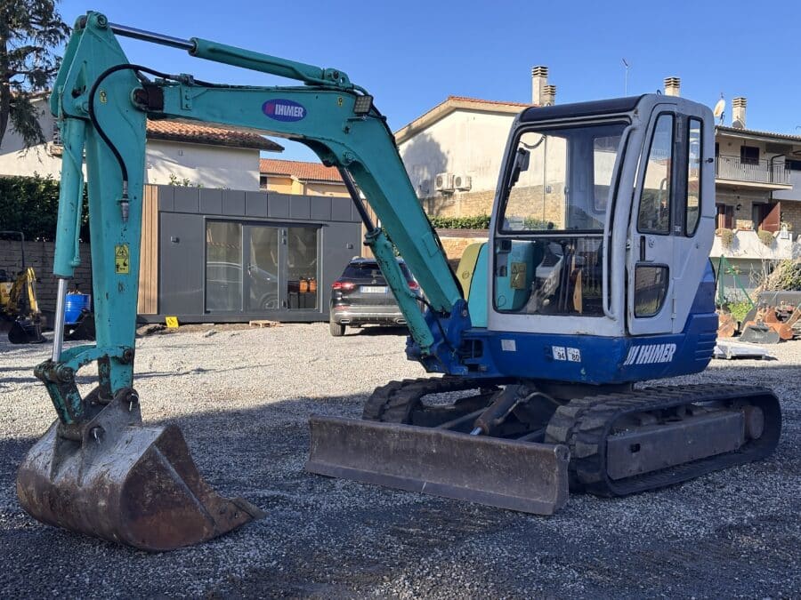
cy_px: 300
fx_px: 1111
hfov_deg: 39.7
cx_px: 400
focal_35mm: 48
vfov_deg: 30.3
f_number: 1.78
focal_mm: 6.86
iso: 64
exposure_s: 1/1848
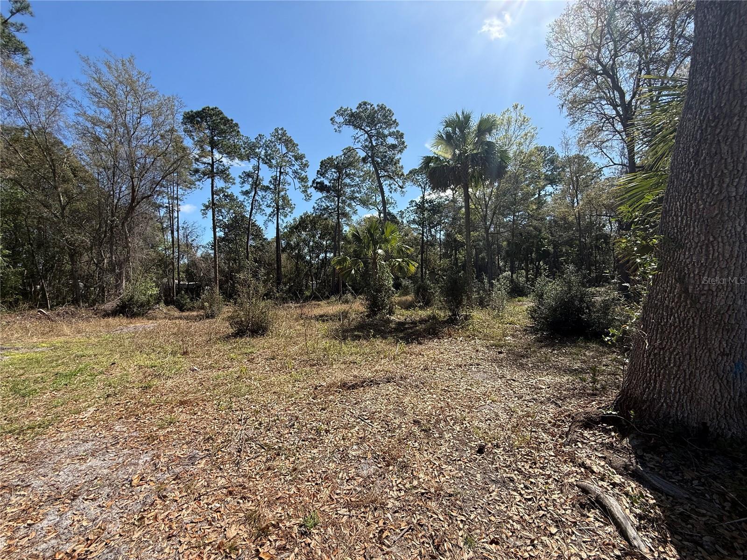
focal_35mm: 14
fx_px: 302
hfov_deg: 102.1
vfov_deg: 85.7
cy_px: 280
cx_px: 374
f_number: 2.2
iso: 50
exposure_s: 1/1189
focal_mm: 2.22
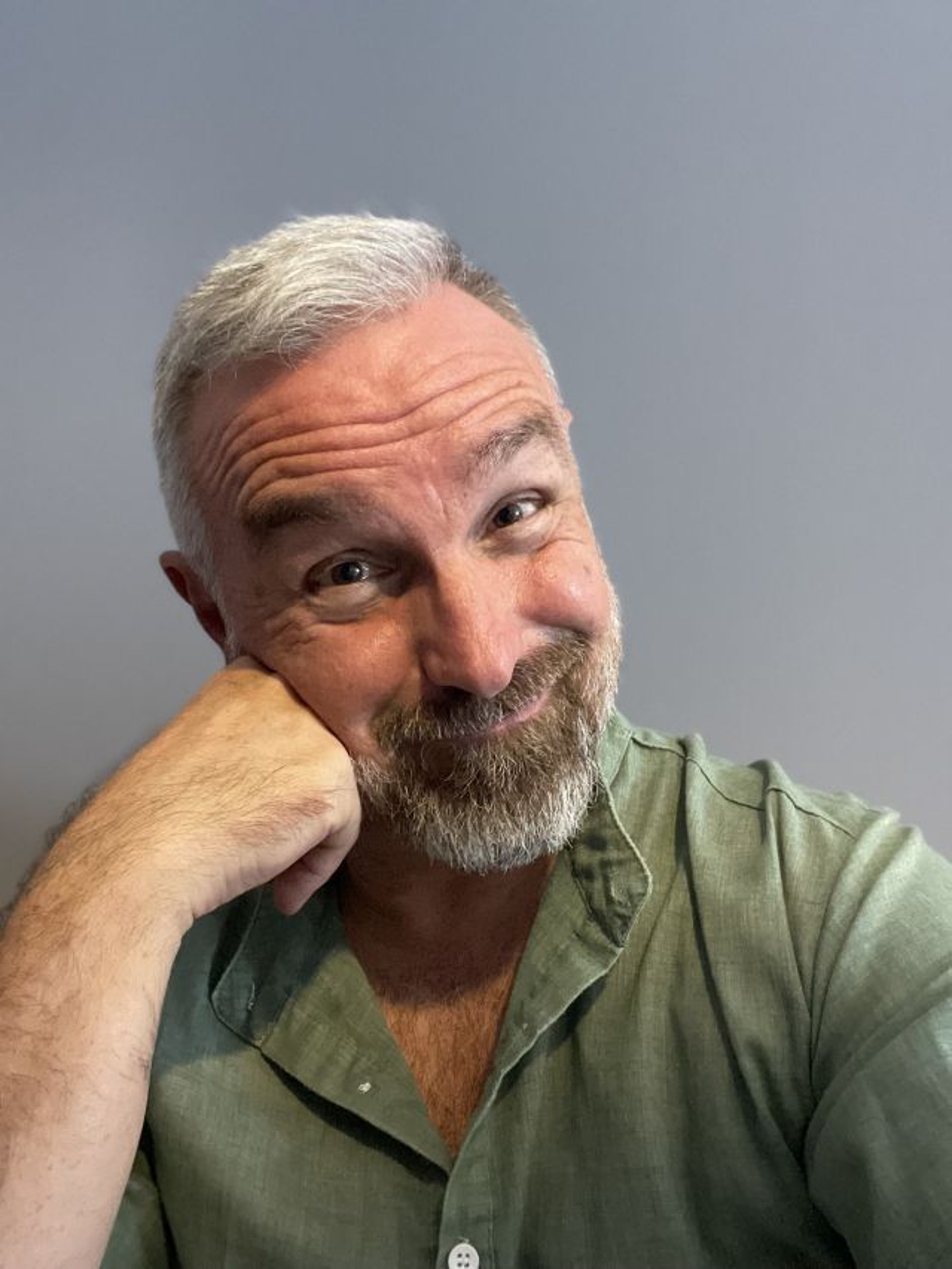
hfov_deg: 46.8
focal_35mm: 30
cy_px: 634
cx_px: 476
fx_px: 1100
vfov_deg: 60.0
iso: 500
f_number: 2.2
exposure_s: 1/25
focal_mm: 2.71
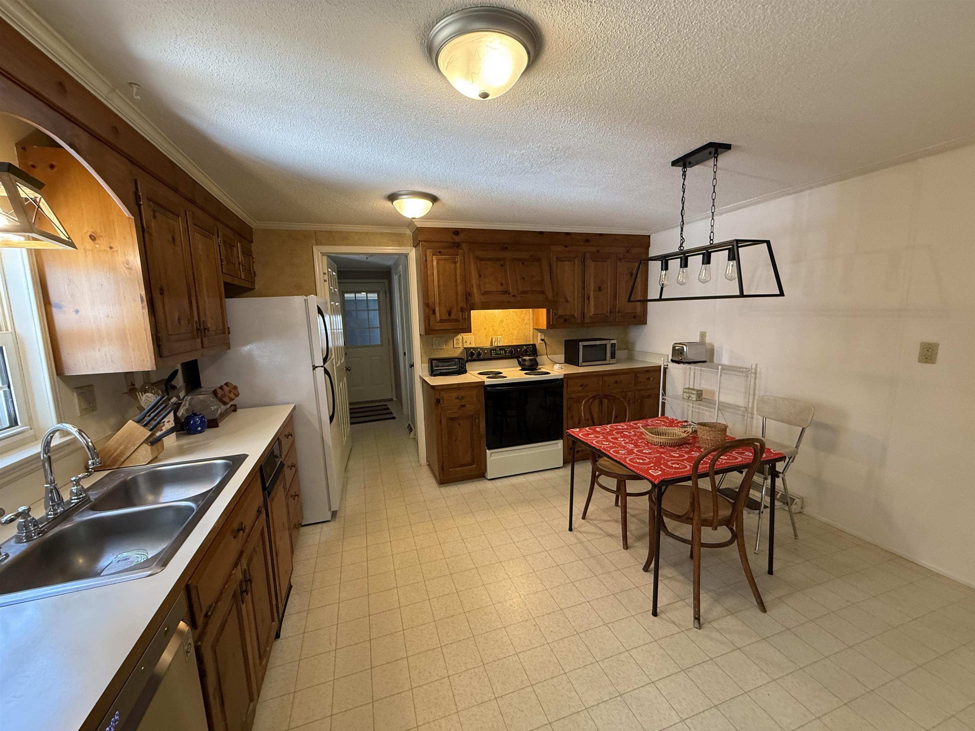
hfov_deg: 102.1
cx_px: 488
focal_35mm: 14
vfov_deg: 85.7
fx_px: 394
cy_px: 366
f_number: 2.2
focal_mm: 2.22
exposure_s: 1/60
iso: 400
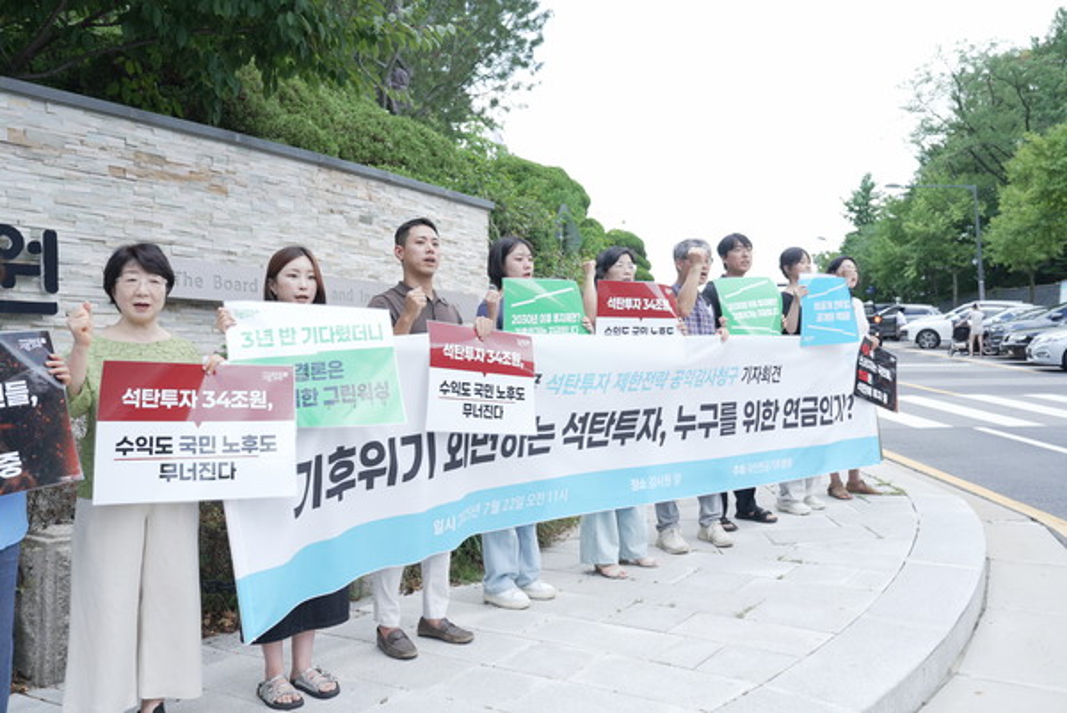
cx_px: 534
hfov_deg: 58.7
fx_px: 949
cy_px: 356
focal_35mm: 32
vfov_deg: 41.2
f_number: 5.6
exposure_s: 1/250
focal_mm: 32
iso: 320
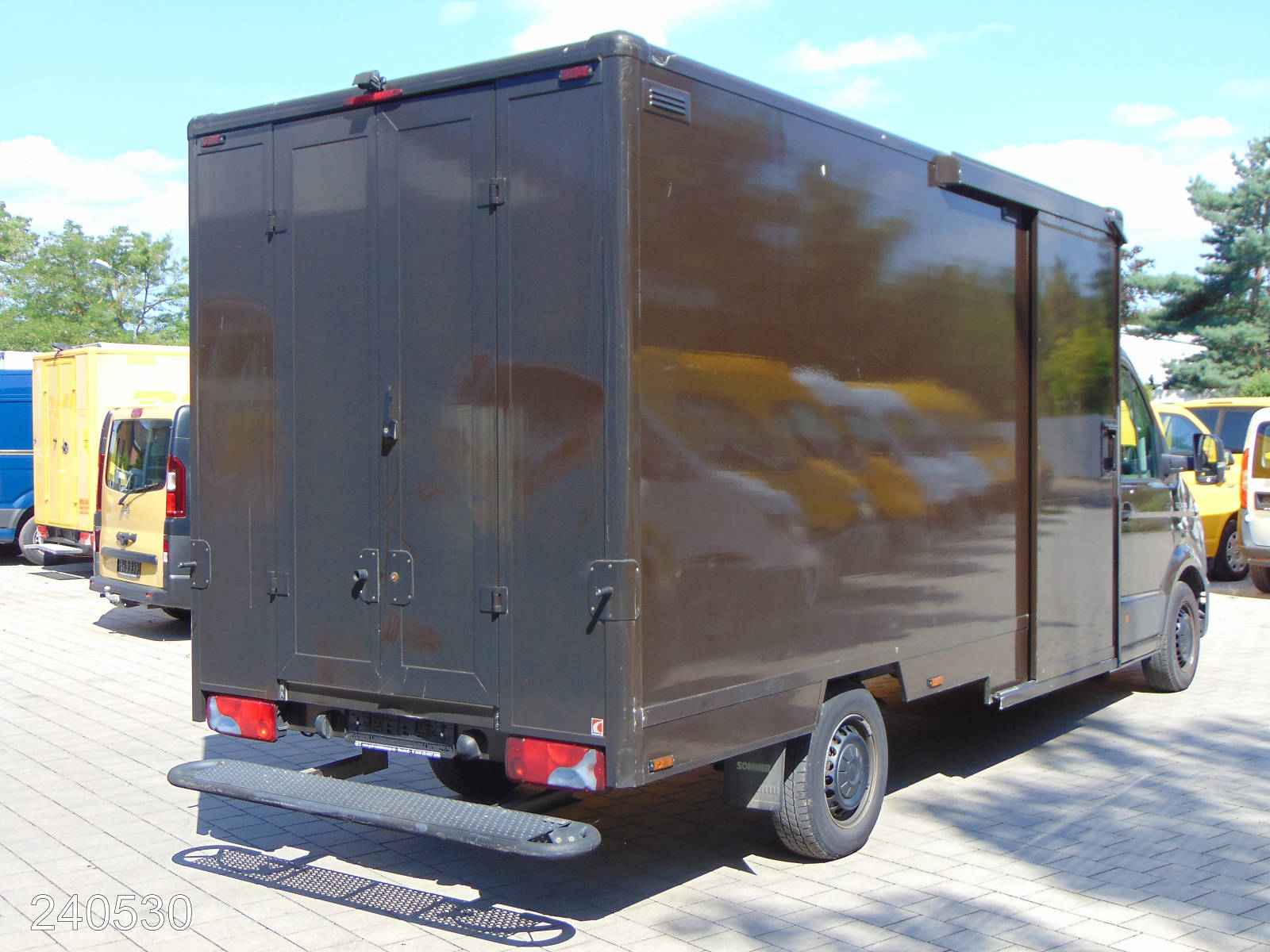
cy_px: 476
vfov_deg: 34.3
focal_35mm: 42
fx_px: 1541
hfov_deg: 44.8
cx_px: 635
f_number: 3.3
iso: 80
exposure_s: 1/320
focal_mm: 7.6
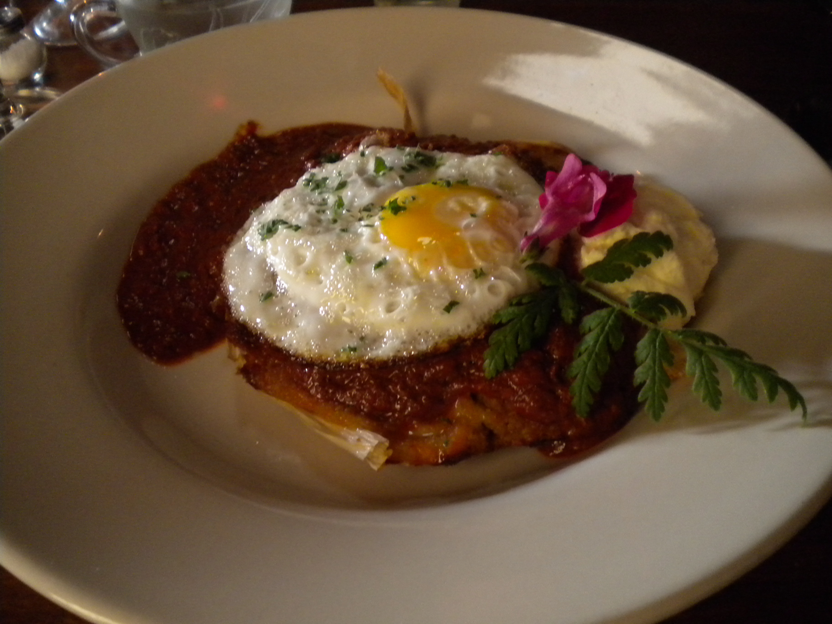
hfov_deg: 52.6
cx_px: 416
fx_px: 841
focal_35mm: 35
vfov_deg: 40.7
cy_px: 312
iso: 400
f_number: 3.1
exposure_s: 1/17.4
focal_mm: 6.3
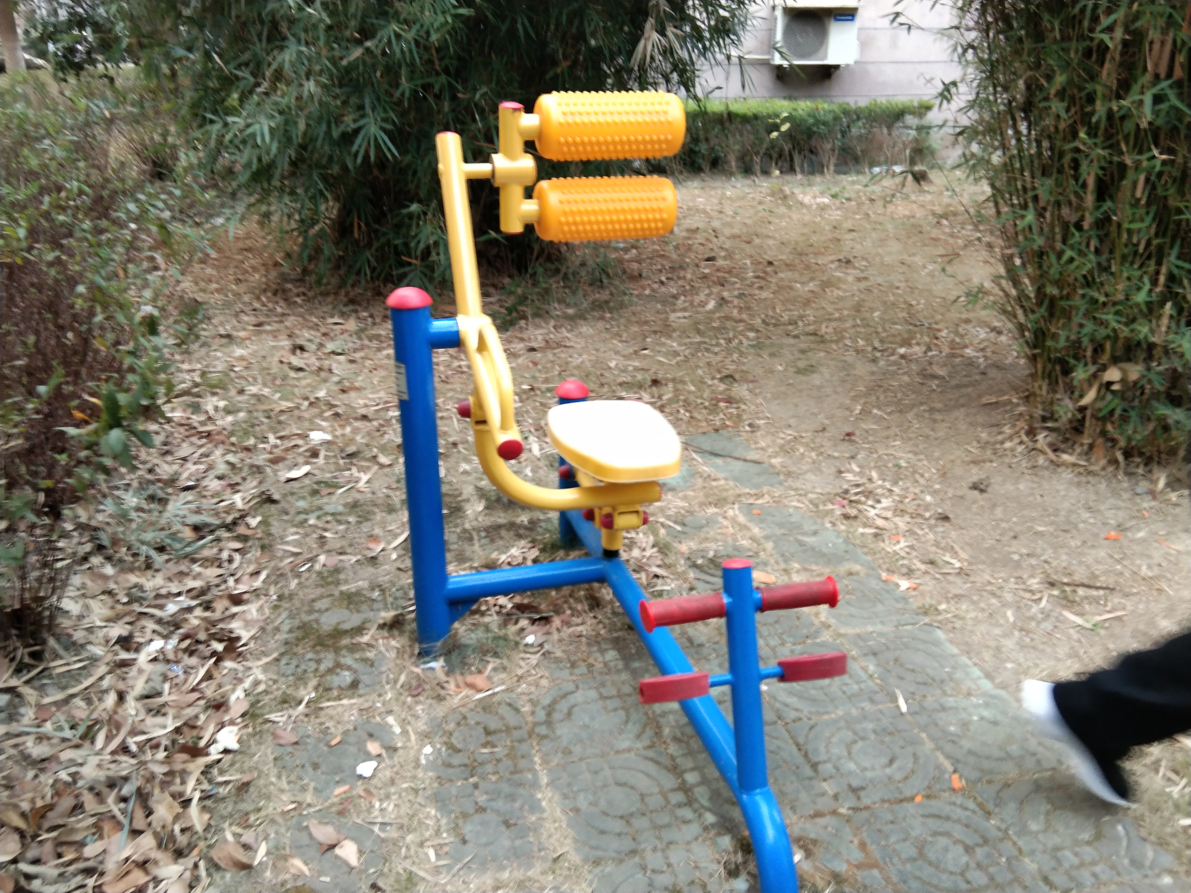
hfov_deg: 58.4
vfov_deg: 45.4
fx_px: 1067
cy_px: 446
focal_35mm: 31
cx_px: 596
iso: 200
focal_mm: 3.69
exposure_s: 1/33.3
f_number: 2.2
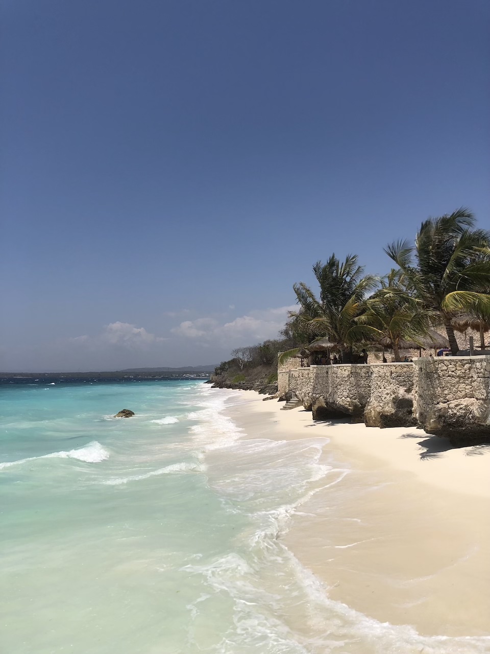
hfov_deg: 49.7
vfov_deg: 63.4
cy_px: 327
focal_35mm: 28
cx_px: 245
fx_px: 528
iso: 20
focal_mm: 3.99
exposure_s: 1/4808
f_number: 1.8
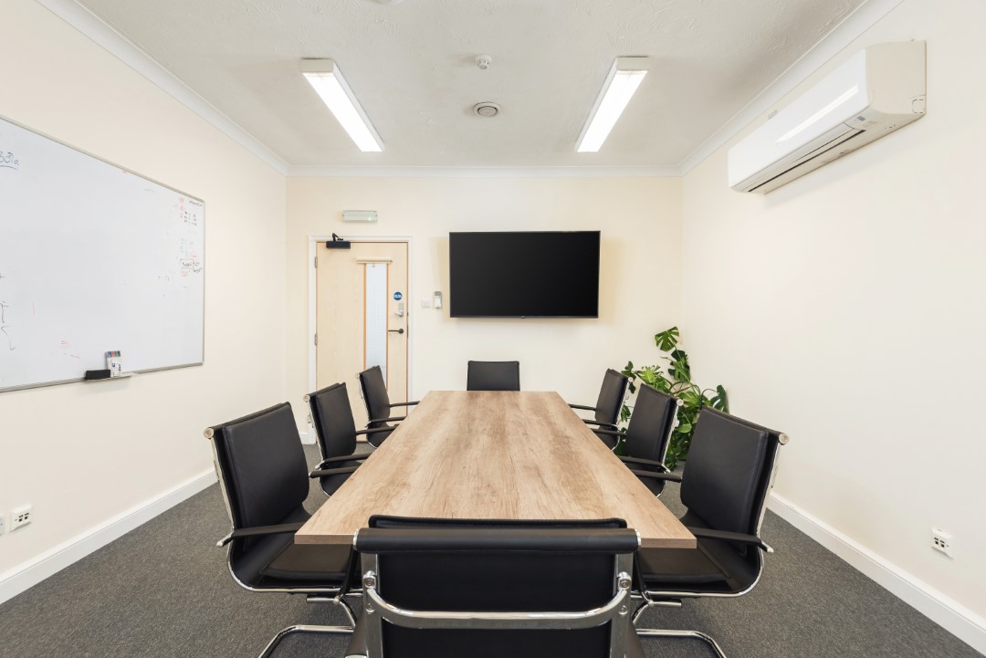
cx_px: 493
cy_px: 329
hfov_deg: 96.7
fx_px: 438
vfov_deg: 73.8
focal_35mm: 16
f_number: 8
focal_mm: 16
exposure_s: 1/50
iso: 1000
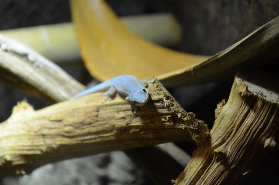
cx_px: 140
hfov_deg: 24.7
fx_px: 638
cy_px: 92
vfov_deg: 16.5
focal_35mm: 82
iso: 720
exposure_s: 1/60
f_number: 5.6
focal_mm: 55
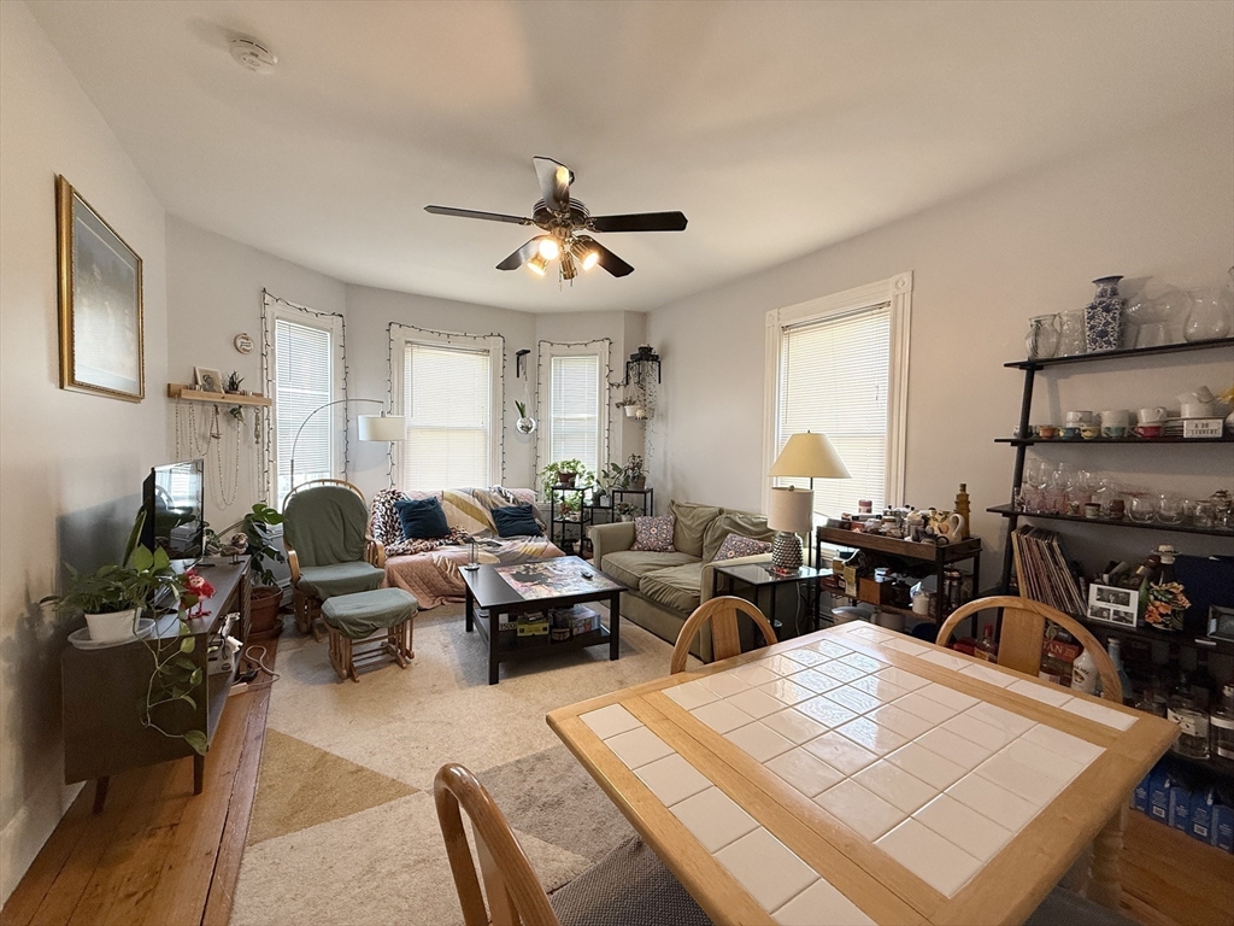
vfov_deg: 85.7
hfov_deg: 102.1
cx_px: 617
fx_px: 499
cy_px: 463
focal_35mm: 14
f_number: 2.2
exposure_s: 1/120
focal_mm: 2.22
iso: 160
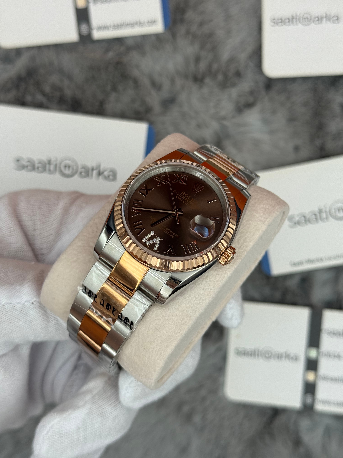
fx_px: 634
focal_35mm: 48
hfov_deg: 30.3
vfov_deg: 39.7
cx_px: 172
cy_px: 229
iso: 64
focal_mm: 6.76
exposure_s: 1/939
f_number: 1.78
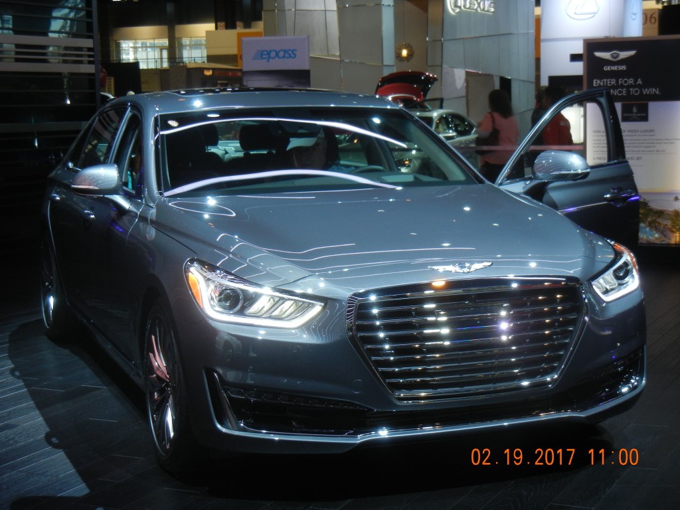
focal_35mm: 68
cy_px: 255
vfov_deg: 21.6
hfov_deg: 28.6
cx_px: 340
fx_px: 1336
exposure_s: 1/40.2
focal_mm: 12.2
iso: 160
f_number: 4.1
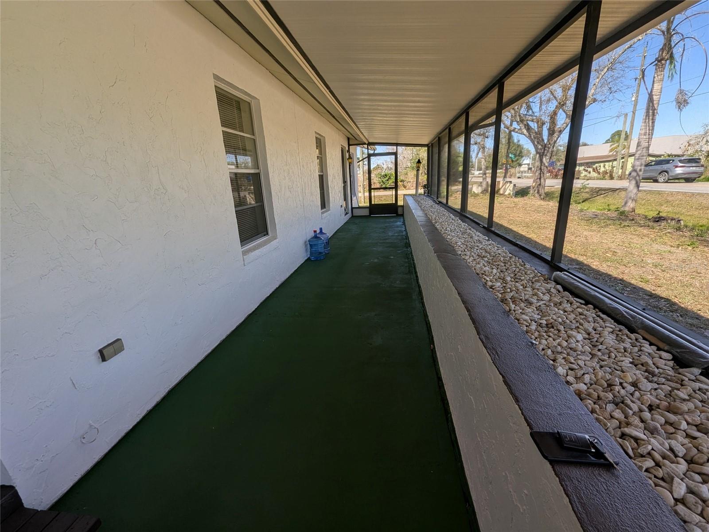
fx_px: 266
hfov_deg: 106.2
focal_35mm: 13
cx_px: 354
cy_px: 266
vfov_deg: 89.9
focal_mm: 1.95
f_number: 2.2
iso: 43
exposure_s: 1/531
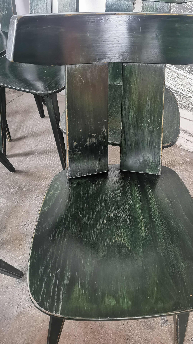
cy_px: 171
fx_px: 273
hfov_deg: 38.9
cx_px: 110
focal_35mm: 30
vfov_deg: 64.3
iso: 400
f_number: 1.6
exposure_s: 1/50
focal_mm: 5.56
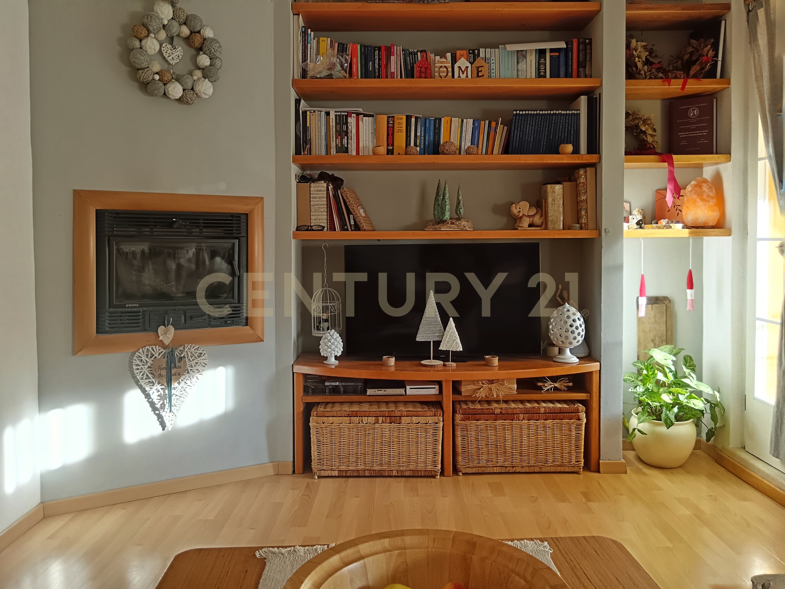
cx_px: 392
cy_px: 294
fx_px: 612
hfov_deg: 65.3
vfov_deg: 51.4
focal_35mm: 27
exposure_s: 1/50
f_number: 1.9
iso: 593
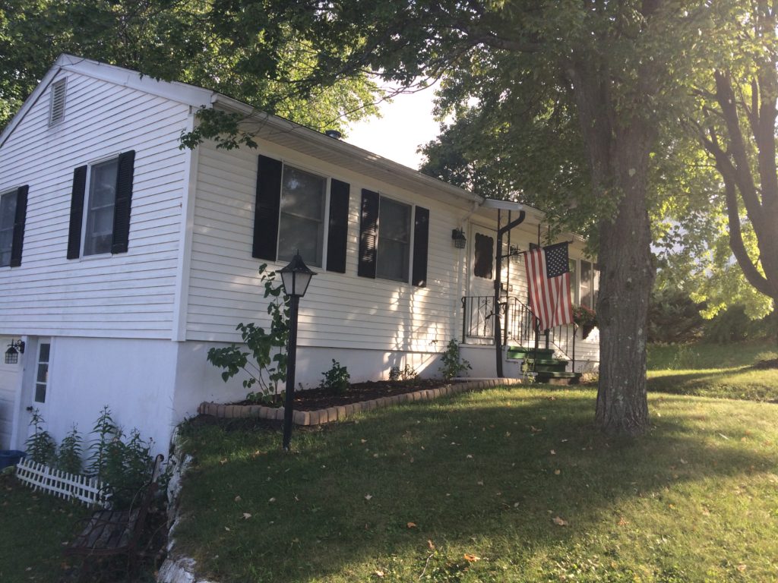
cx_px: 389
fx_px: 652
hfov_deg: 61.7
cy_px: 292
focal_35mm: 29
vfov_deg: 48.2
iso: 32
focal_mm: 4.15
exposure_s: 1/380
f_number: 2.2
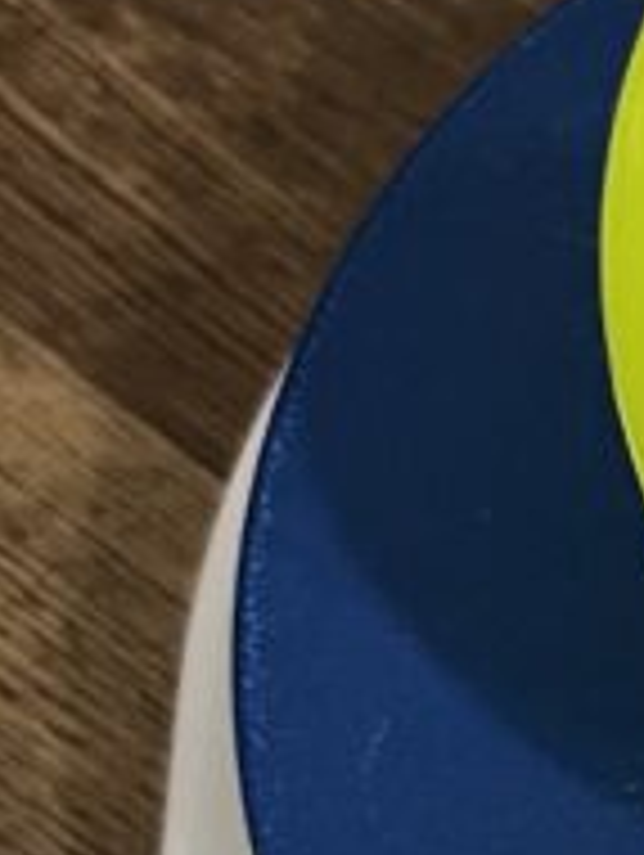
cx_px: 1211
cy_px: 1156
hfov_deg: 10.0
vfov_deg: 13.5
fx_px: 3465
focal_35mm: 140
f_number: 1.6
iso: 320
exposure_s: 1/60
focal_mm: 5.1
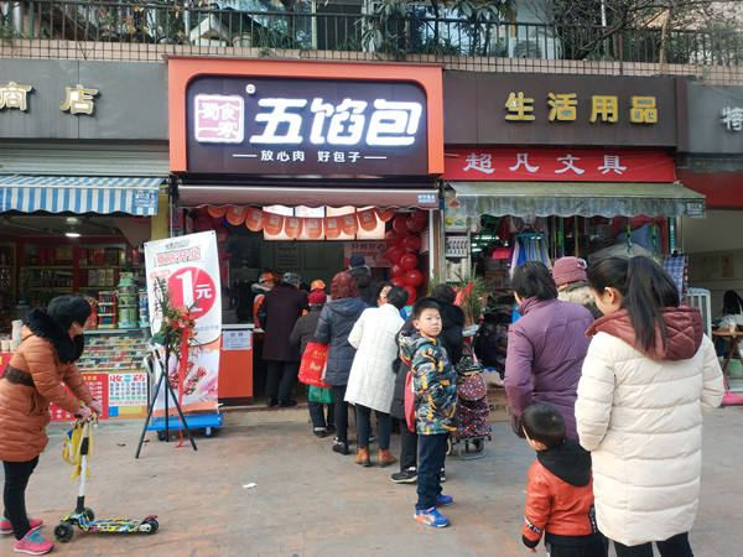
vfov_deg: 44.2
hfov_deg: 56.8
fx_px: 687
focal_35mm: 32
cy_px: 278
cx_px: 372
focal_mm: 4.5
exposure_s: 1/100
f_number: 2
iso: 194
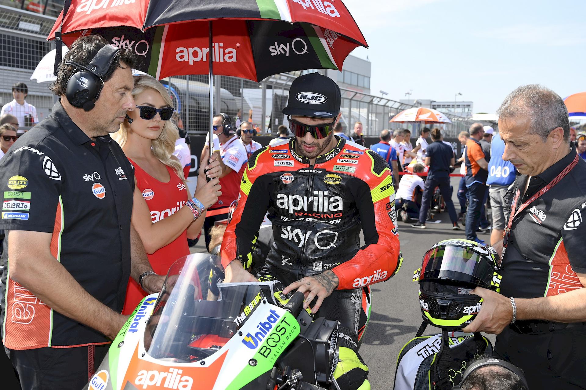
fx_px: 667
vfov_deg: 32.6
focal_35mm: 41
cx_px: 293
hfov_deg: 47.4
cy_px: 195
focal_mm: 41
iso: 100
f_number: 7.1
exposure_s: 1/200
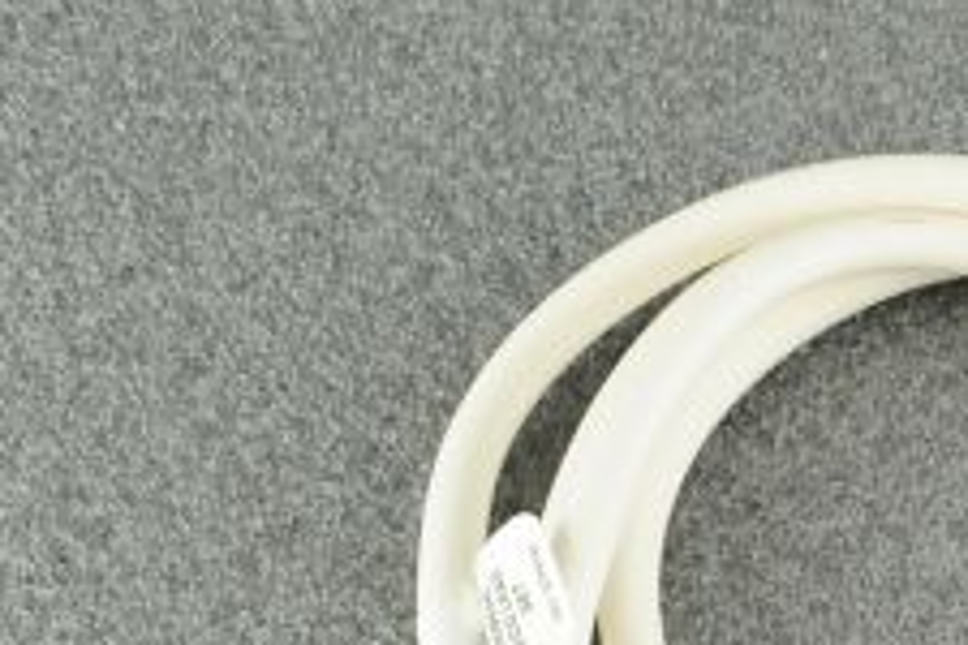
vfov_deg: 12.0
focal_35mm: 112
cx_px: 977
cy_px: 776
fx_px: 3011
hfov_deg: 17.8
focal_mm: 42
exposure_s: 1/125
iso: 1600
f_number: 10
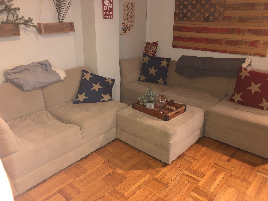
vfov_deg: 49.7
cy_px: 100
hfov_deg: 63.4
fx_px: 217
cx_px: 134
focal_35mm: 28
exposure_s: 1/12
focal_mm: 3.99
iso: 100
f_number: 1.8
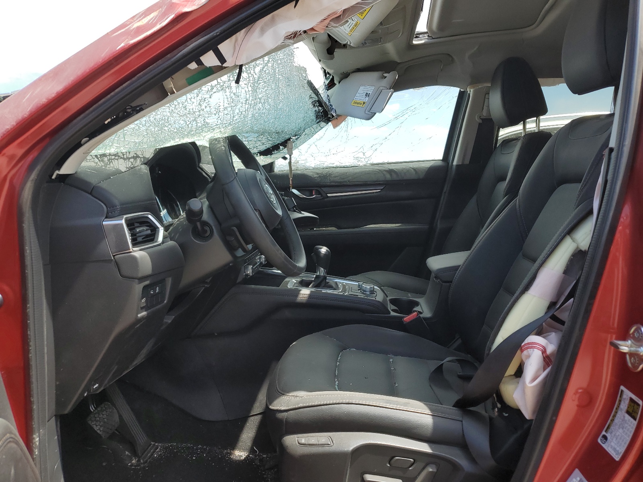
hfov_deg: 67.3
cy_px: 241
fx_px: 483
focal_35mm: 26
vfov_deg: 53.1
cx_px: 322
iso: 50
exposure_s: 1/1000
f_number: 1.5
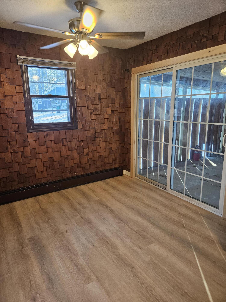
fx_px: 200
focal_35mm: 23
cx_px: 113
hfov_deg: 58.9
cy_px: 151
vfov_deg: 73.9
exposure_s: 1/120
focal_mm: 5.4
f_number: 1.8
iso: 200
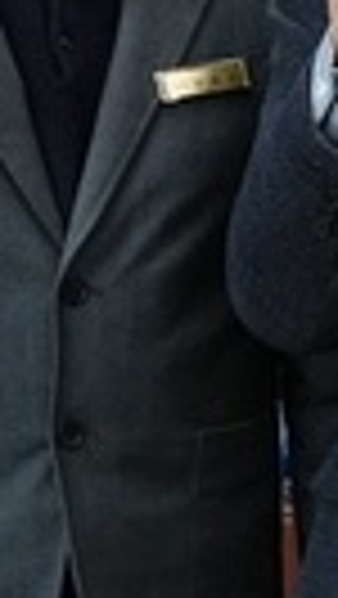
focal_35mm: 297
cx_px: 1519
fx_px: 4723
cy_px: 18
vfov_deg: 7.2
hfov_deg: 3.8
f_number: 5.6
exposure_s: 1/160
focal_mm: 42
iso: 2000
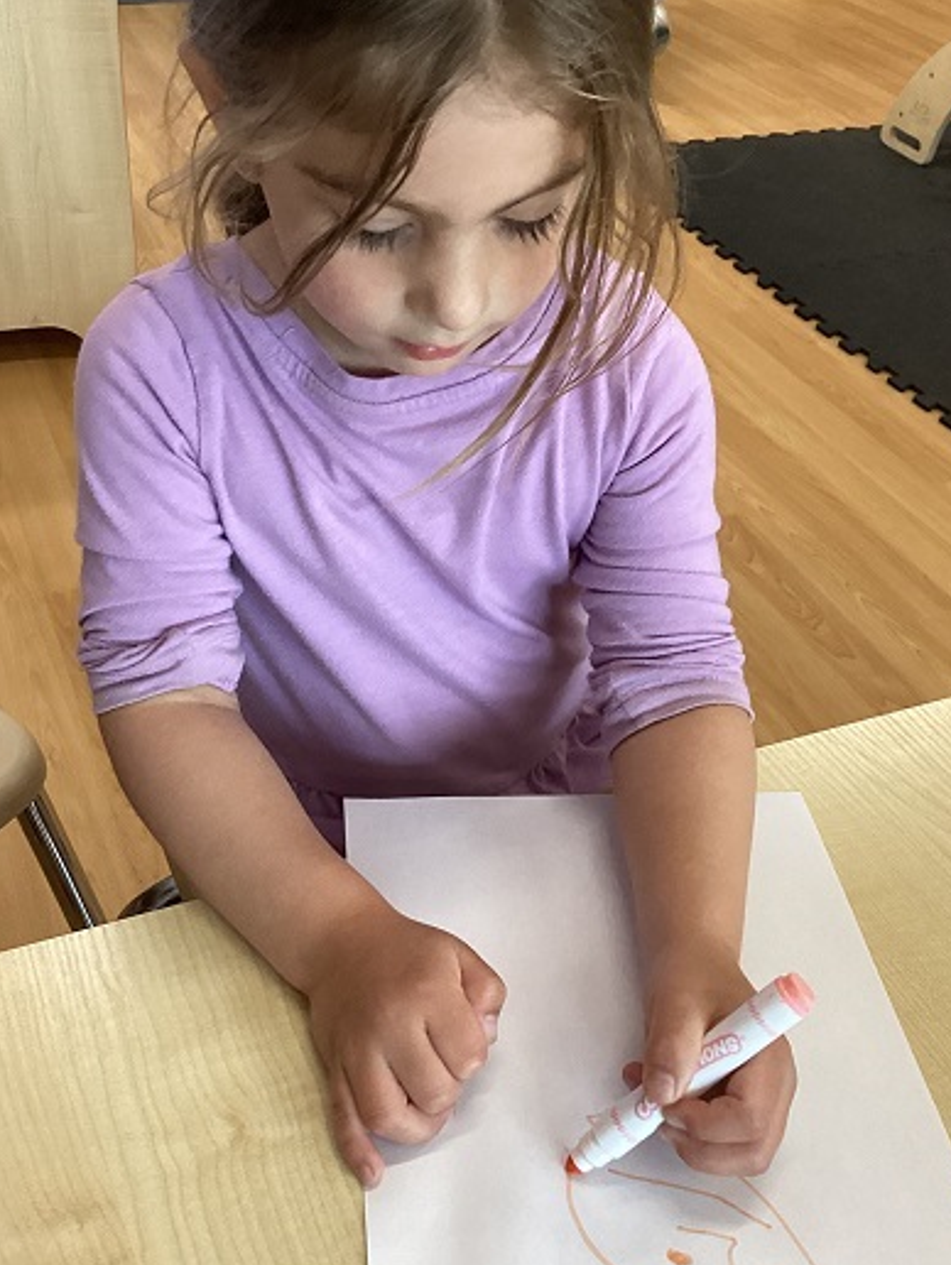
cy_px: 613
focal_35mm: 40
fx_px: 1463
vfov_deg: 46.8
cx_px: 456
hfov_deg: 36.0
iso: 250
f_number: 2.4
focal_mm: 3.3
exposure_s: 1/50
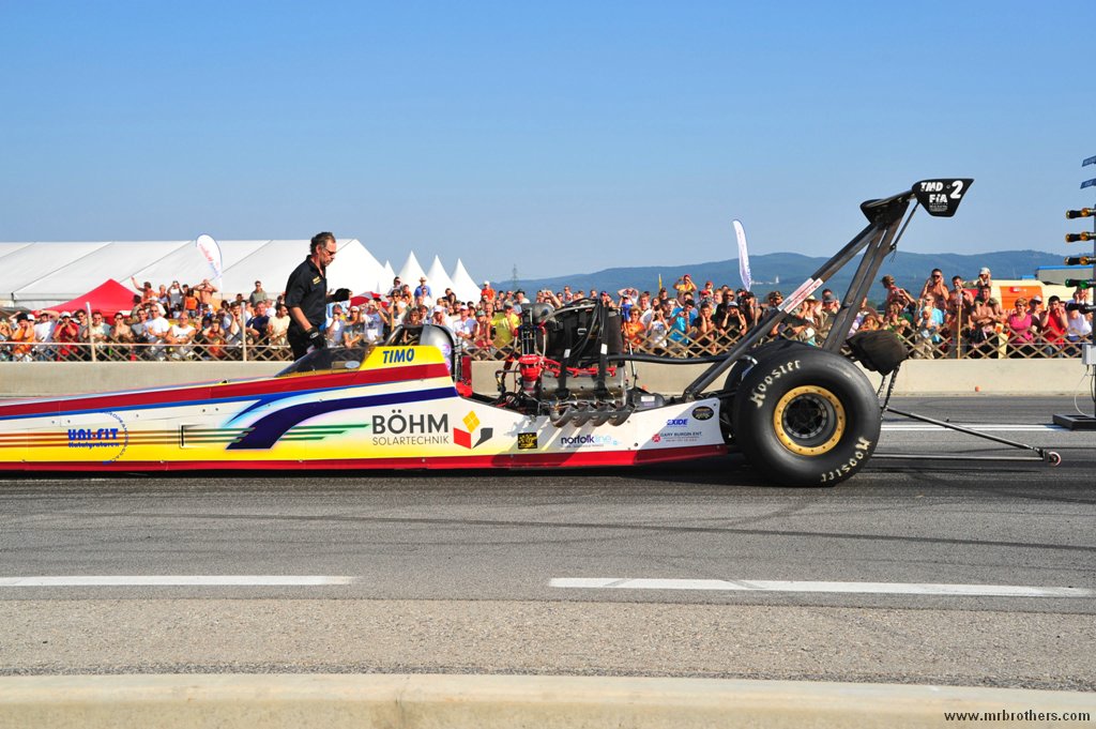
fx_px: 1399
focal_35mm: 46
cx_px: 548
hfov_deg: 42.8
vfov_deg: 29.2
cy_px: 364
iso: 200
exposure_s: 1/500
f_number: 7.1
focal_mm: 46
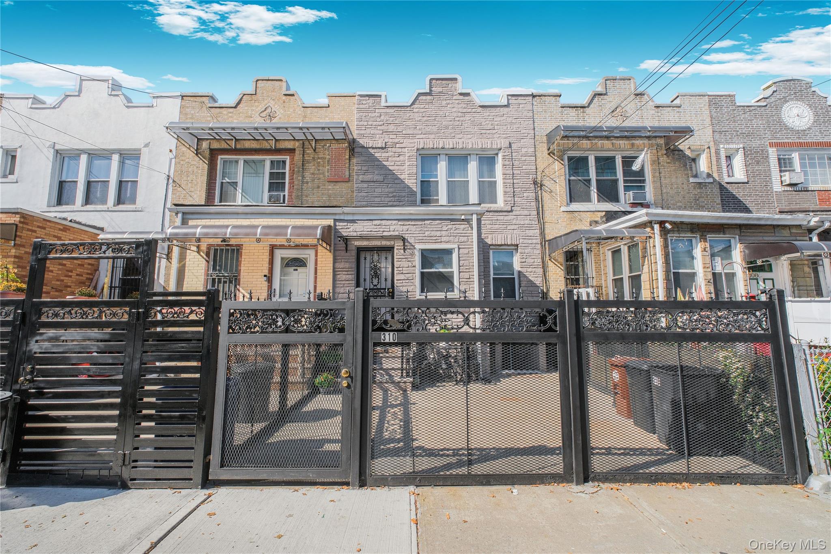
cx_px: 416
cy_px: 277
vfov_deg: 77.3
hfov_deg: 100.4
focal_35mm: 15
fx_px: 346
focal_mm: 10
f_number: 10
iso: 320
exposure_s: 1/250
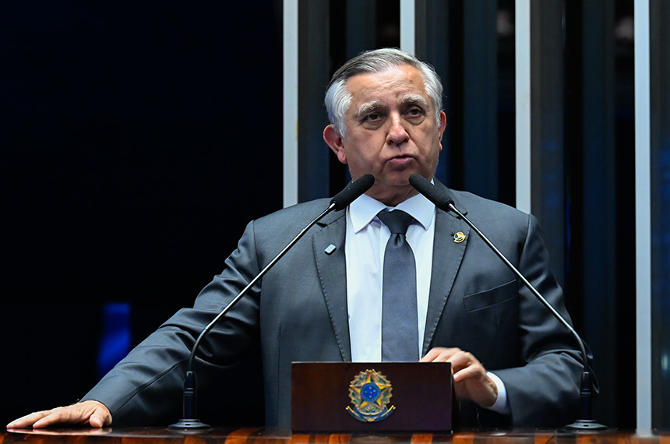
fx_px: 2972
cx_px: 335
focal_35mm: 160
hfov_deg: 12.9
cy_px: 222
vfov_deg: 8.5
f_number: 6.3
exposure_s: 1/80
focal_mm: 160
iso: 6400
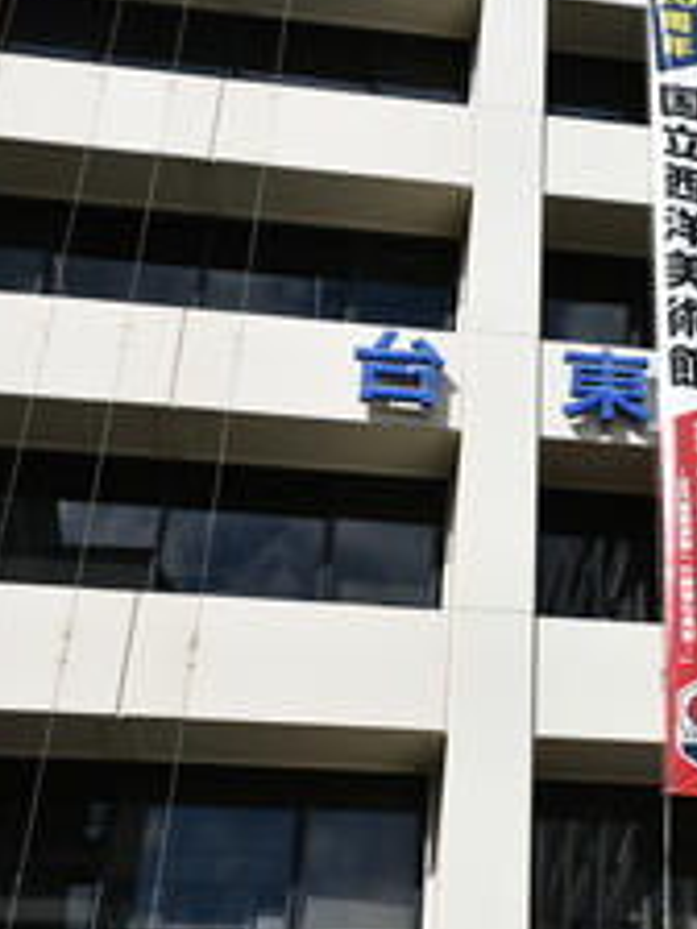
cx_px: 722
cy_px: 382
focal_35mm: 65
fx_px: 1745
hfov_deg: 21.7
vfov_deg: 29.8
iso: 100
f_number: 10
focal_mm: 24
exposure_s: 1/400
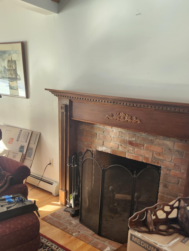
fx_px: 233
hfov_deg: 43.5
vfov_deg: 55.8
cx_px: 127
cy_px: 164
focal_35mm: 32
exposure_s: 1/180
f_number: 1.8
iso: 160
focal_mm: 5.4
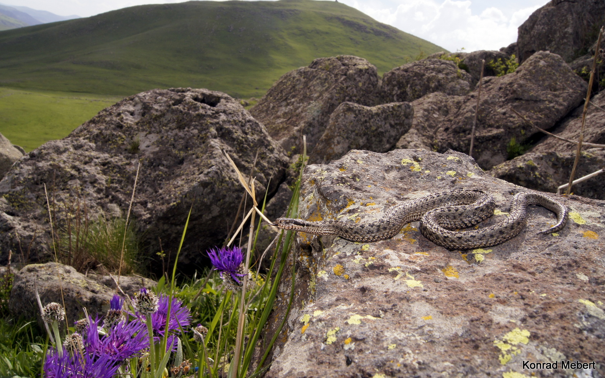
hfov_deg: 61.2
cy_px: 180
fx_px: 511
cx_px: 302
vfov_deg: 40.6
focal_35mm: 31
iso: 200
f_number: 18
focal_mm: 20
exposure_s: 1/160
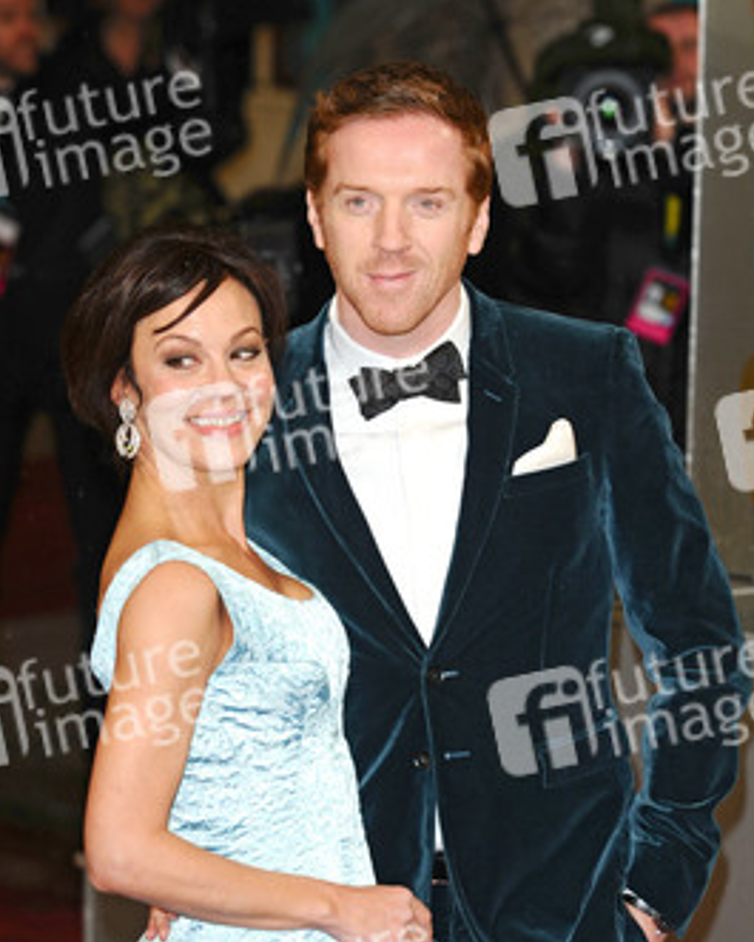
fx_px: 4979
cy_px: 566
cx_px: 377
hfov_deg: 8.7
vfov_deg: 10.8
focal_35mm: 179
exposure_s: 1/200
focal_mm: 105
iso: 320
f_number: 4
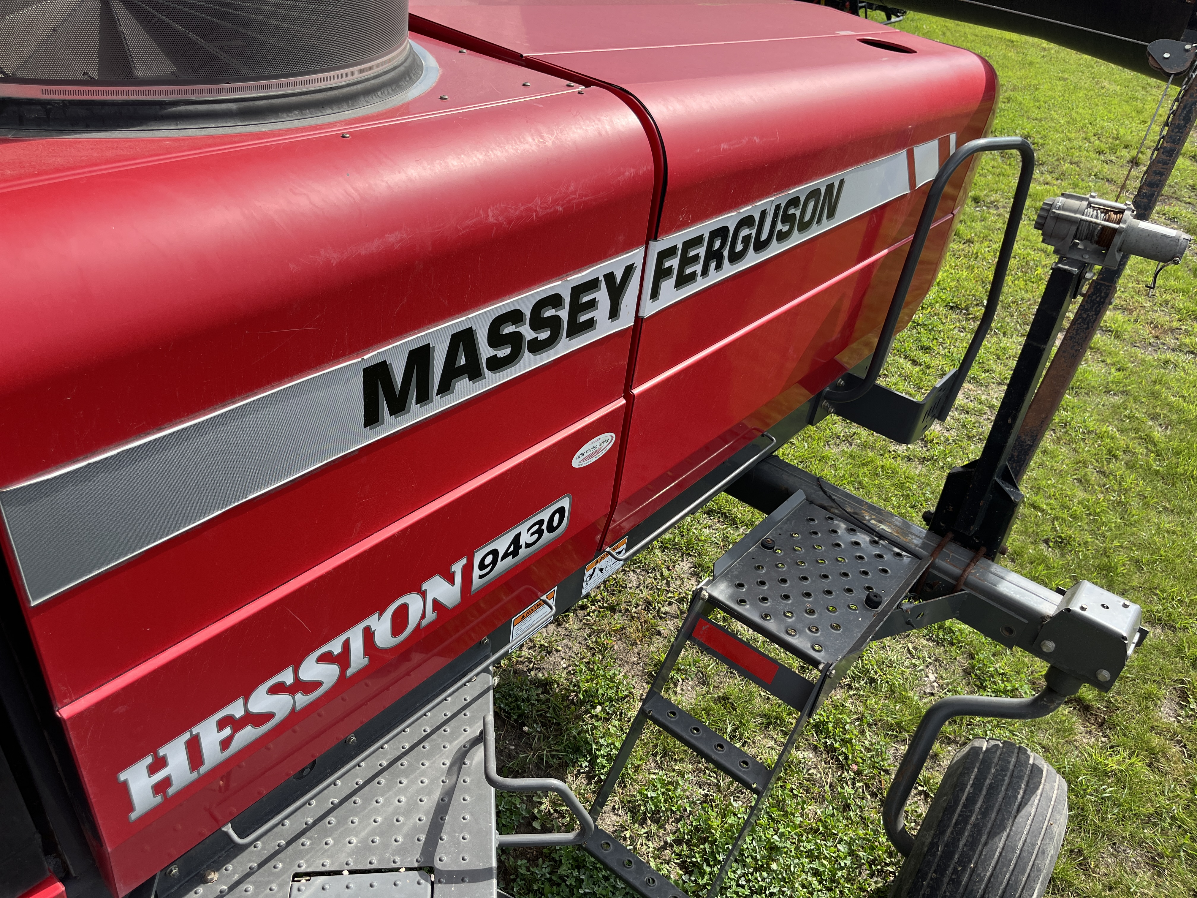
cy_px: 449
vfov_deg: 53.1
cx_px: 598
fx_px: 899
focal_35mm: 26
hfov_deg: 67.3
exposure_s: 1/1497
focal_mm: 5.1
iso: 50
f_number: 1.6
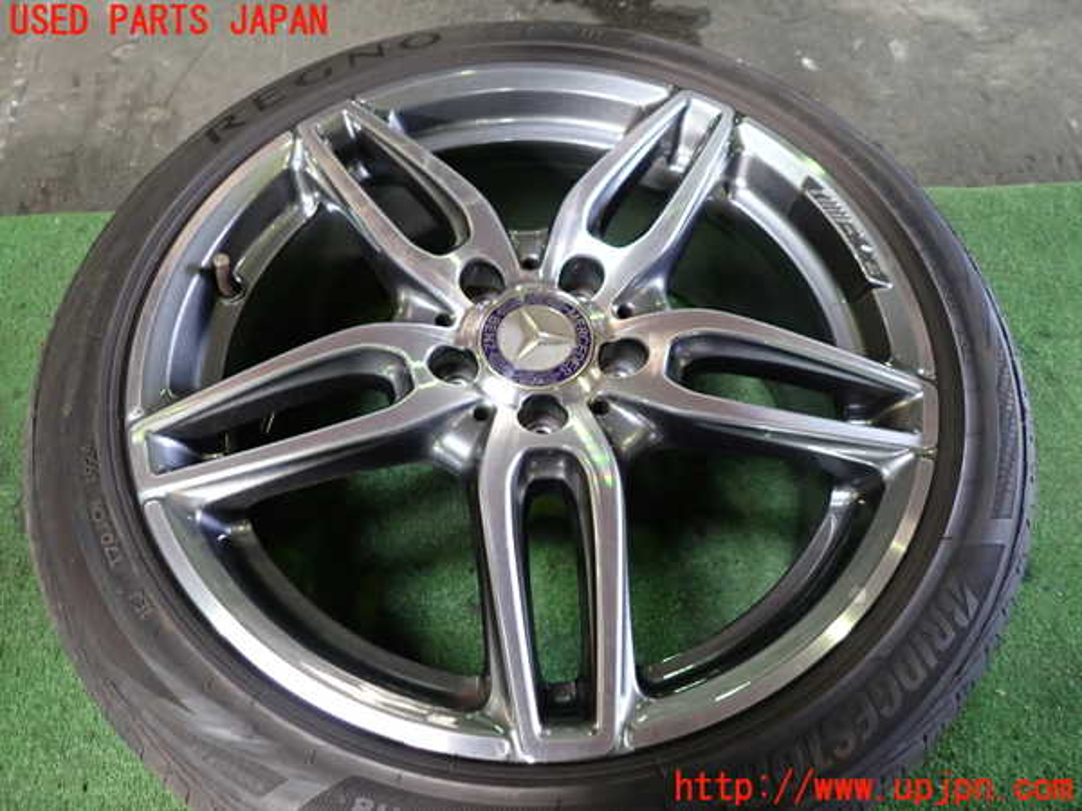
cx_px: 541
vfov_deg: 54.9
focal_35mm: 25
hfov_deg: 69.4
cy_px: 406
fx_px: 781
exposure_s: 1/30
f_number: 2
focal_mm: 4.5
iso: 200
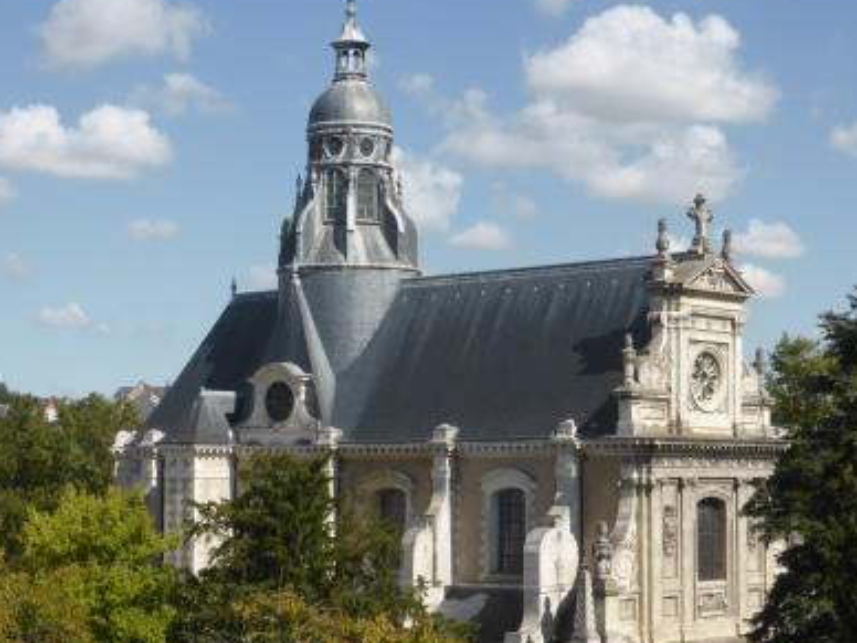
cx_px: 482
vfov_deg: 19.6
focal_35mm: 75
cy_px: 338
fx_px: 1857
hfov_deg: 26.0
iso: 100
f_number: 4.8
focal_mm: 11
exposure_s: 1/640
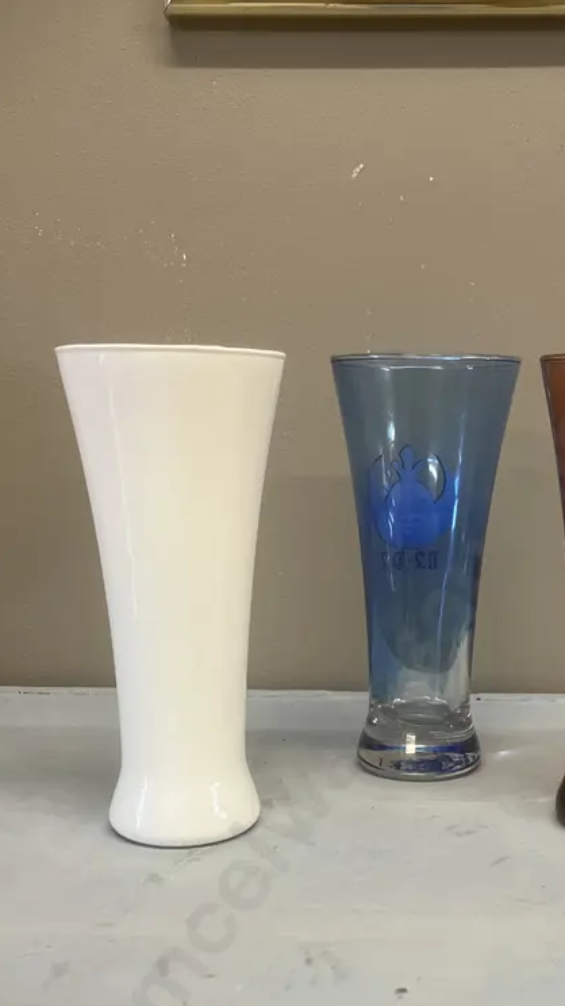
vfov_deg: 47.6
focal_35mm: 42
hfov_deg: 28.0
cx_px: 406
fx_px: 1120
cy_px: 668
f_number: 1.8
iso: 100
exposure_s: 1/50
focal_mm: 3.99
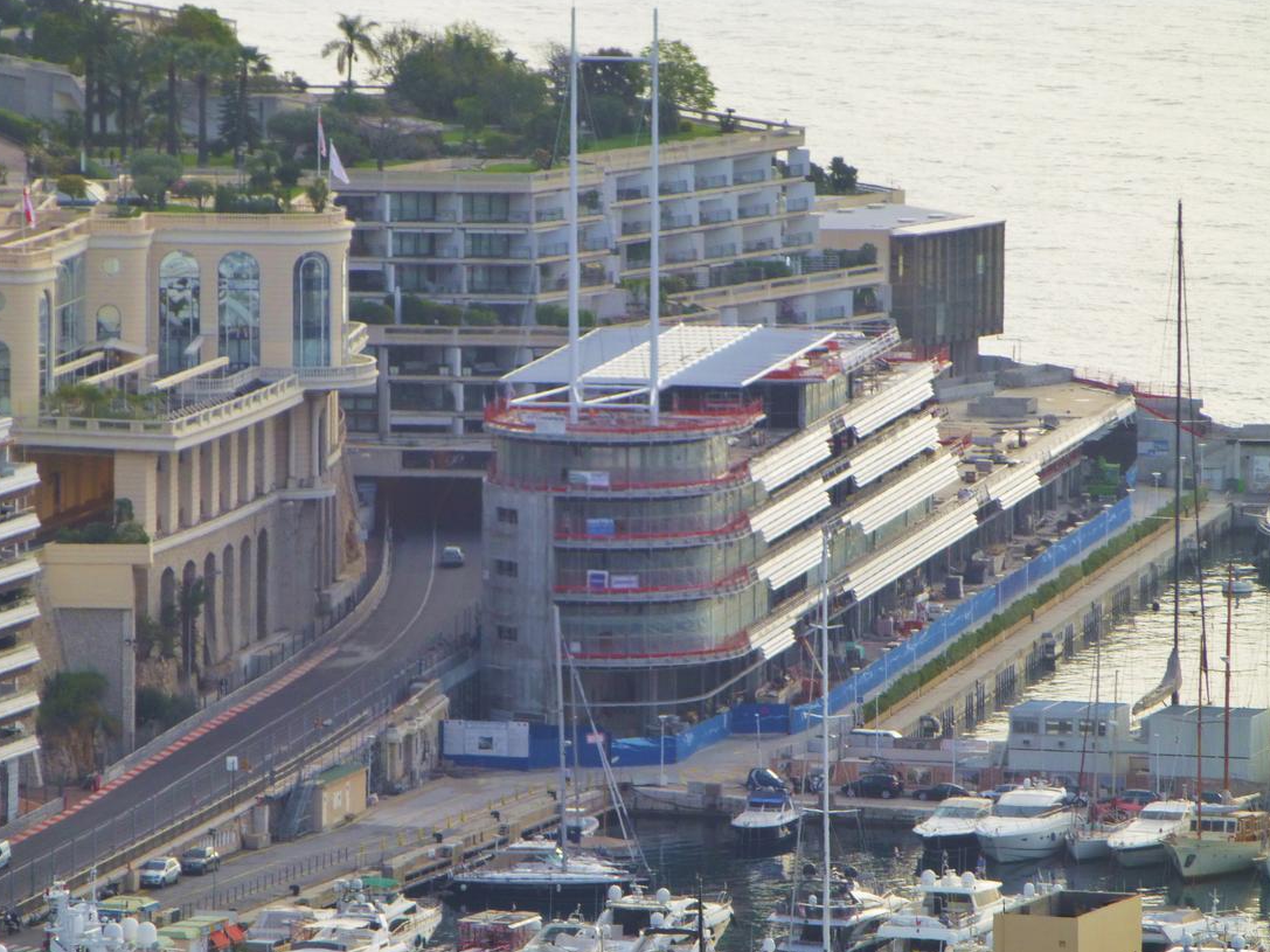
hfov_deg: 4.1
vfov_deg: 3.1
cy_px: 513
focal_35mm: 479
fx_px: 17572
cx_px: 612
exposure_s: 1/160
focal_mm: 77.4
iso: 100
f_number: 6.2
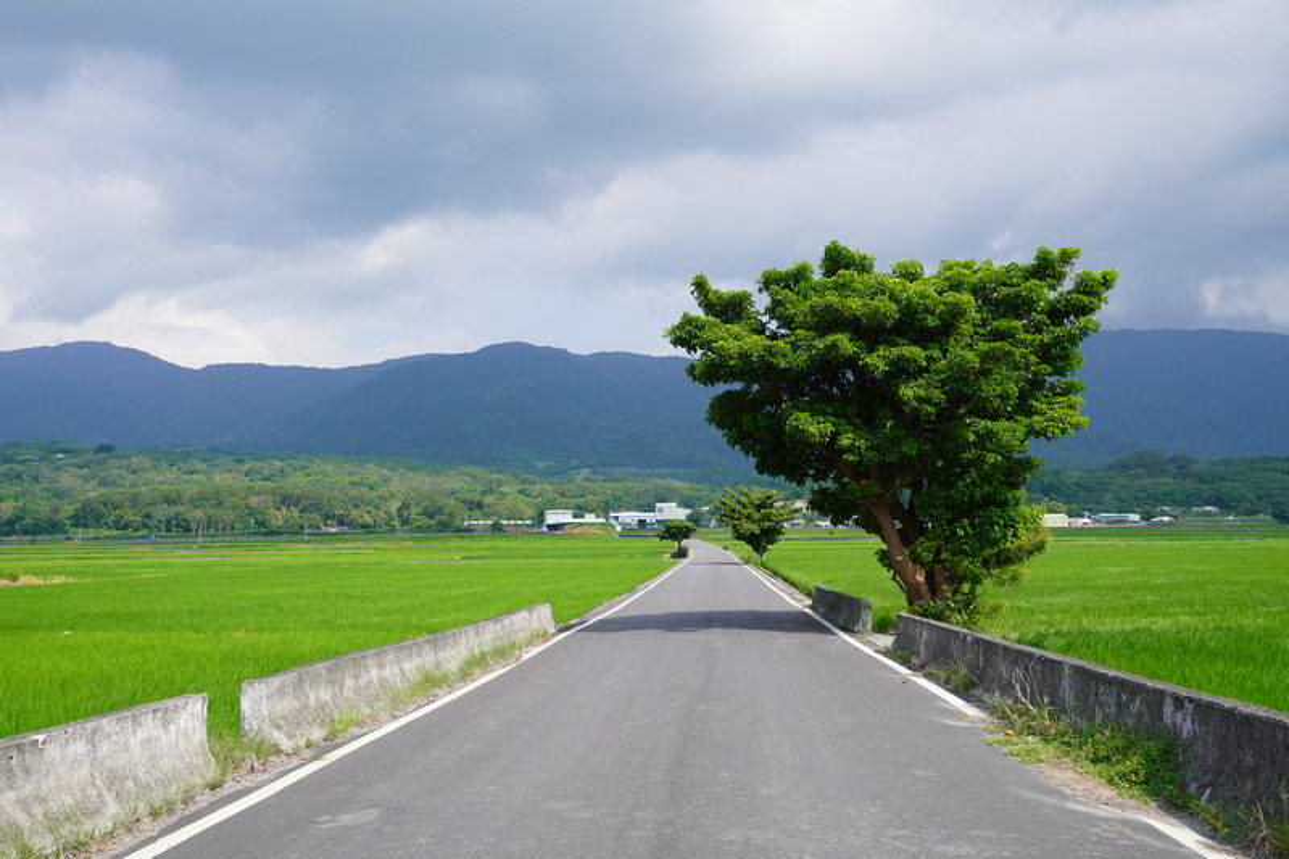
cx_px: 644
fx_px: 1289
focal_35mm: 36
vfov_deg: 36.9
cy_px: 430
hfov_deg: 53.1
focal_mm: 24
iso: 100
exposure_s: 1/400
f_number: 5
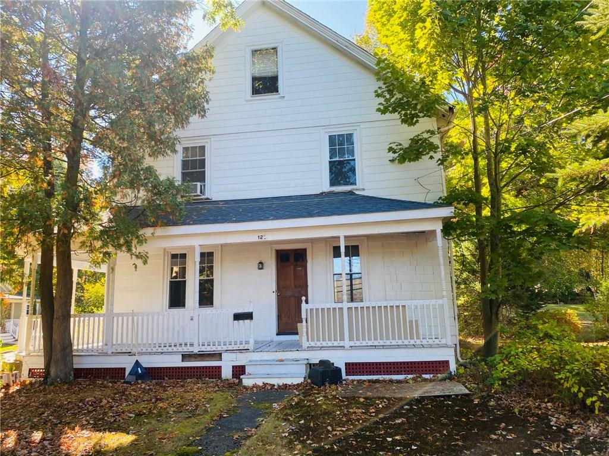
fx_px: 457
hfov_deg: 67.3
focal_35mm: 26
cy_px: 228
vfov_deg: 53.1
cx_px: 304
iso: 32
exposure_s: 1/250
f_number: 1.8
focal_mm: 4.25
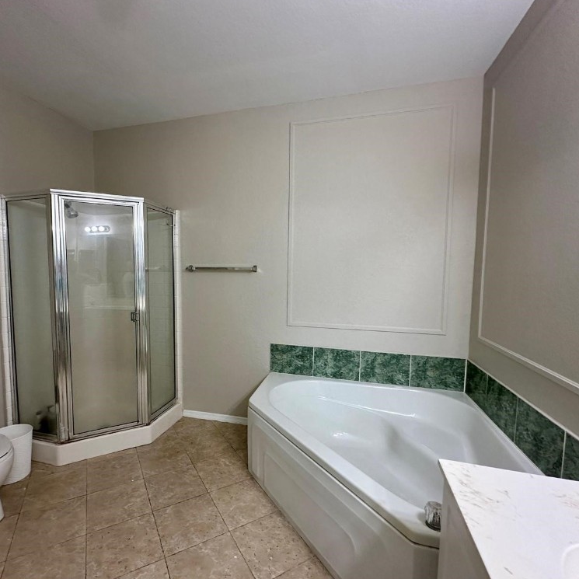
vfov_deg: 84.0
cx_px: 261
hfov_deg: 83.7
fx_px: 322
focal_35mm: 17
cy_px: 294
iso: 160
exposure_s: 1/60
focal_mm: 2.22
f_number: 2.2
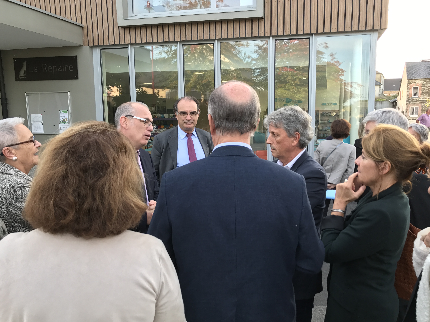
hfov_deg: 58.3
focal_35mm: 31
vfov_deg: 45.4
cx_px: 225
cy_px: 169
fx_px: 385
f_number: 1.8
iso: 20
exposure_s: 1/156
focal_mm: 3.99
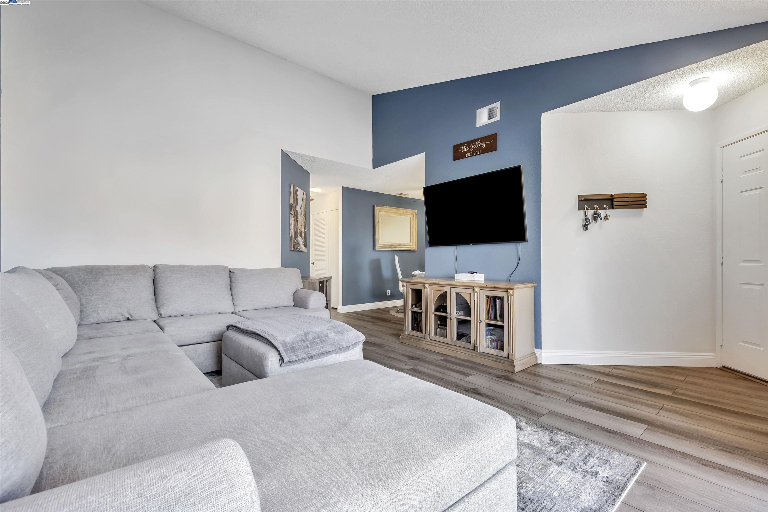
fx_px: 320
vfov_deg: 77.3
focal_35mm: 15
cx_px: 384
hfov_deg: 100.4
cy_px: 256
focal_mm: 10
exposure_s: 1/3
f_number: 8
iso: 160
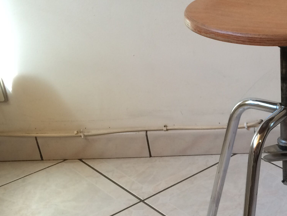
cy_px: 154
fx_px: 522
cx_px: 283
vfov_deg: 23.1
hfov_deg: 28.9
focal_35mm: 63
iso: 40
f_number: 2.2
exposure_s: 1/33
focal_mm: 4.15
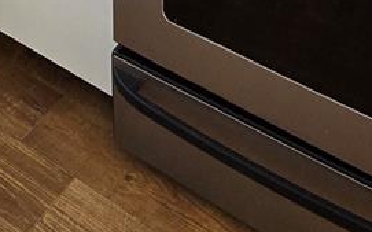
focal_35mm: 61
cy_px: -281
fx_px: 618
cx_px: 170
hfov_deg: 33.5
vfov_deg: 15.2
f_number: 2.2
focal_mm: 2.2
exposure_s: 1/60
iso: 125
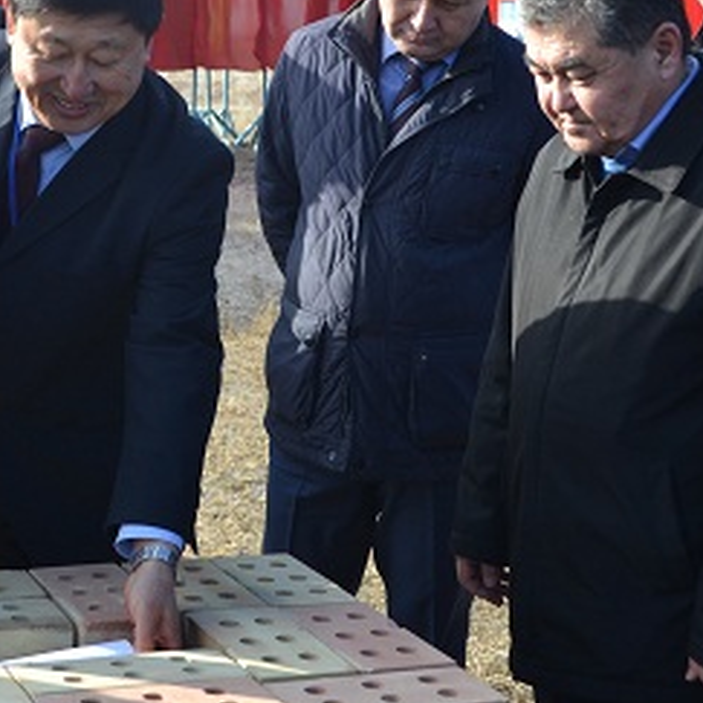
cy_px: 249
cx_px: 188
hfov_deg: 19.6
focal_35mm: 88
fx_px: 2022
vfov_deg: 19.7
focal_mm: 28
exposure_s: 1/125
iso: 100
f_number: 5.6
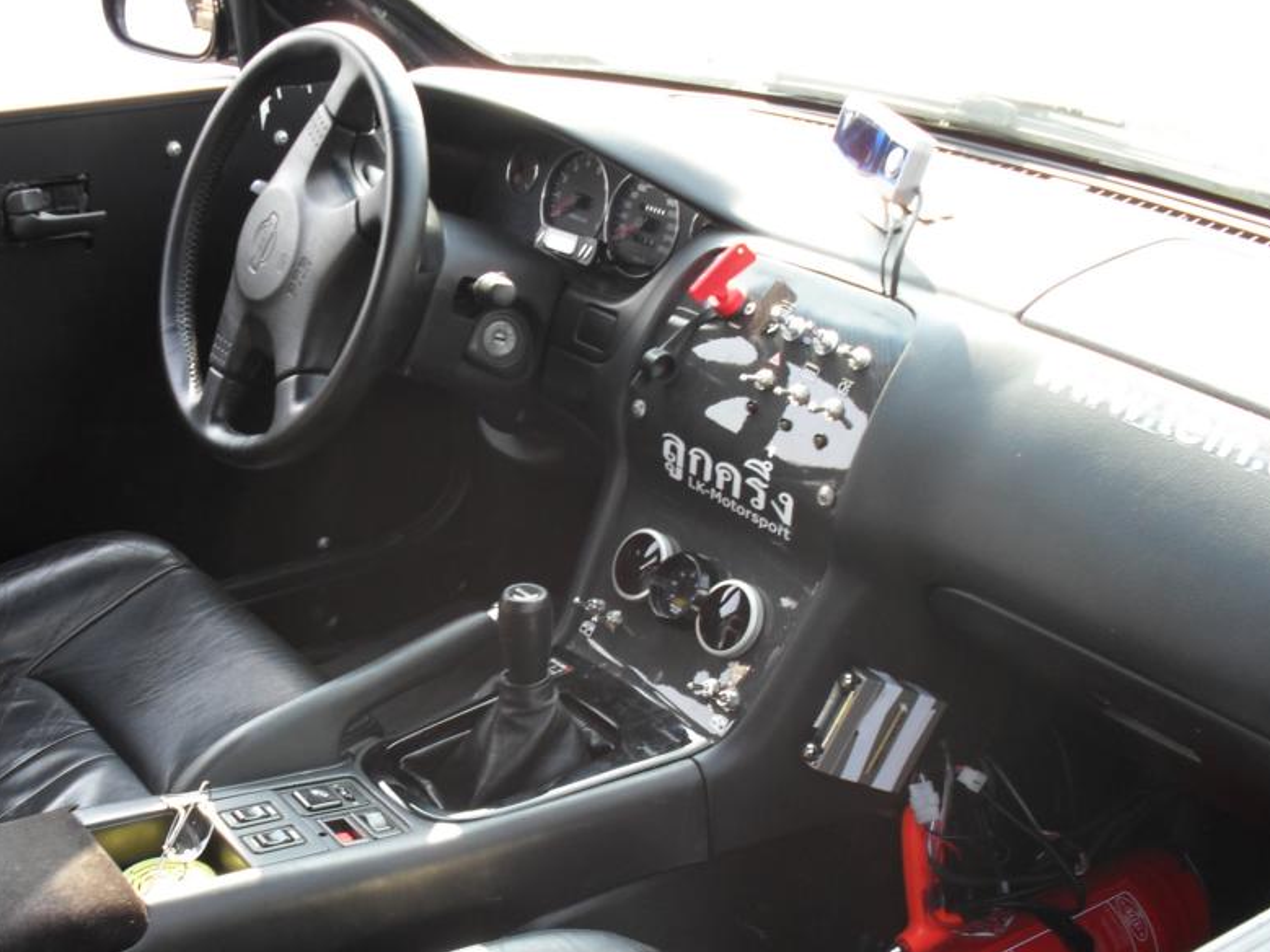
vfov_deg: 31.4
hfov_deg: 41.1
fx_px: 1687
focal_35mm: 46
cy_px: 587
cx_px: 538
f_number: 3.2
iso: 100
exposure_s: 1/60
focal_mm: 6.3
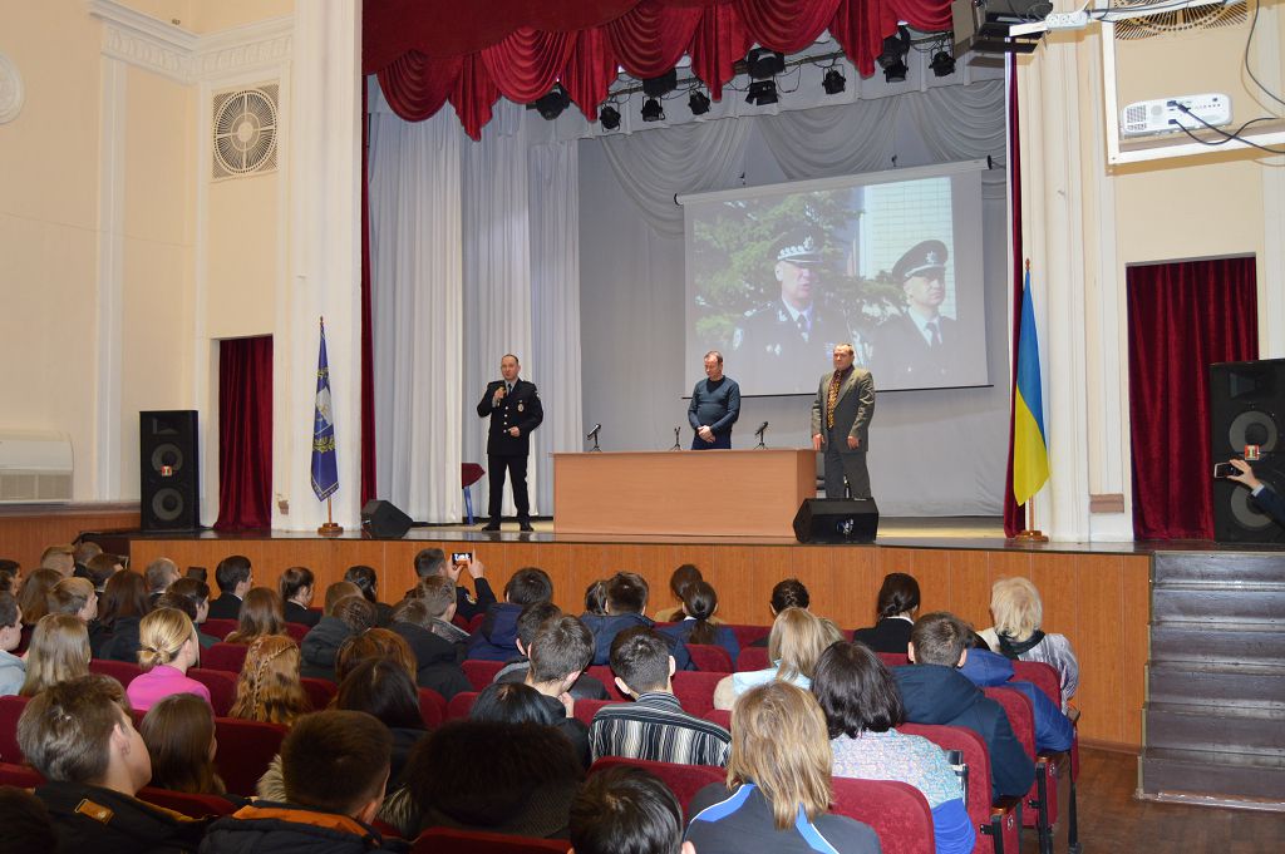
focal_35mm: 34
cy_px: 427
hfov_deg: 55.1
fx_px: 1230
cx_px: 642
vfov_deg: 38.3
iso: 900
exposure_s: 1/60
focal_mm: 23
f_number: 3.8
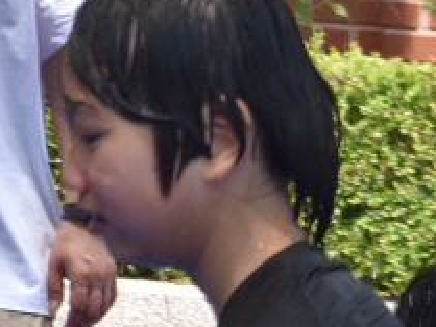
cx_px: -277
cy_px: -302
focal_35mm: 539
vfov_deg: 2.7
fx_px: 6793
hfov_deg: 3.7
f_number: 8
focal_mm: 78
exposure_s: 1/250
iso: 280
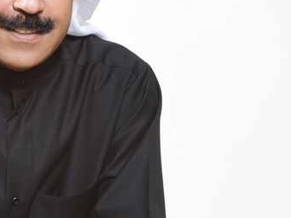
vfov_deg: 5.8
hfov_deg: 7.7
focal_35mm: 256
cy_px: 95
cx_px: -23
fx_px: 2150
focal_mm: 112
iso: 250
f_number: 18
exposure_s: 1/80
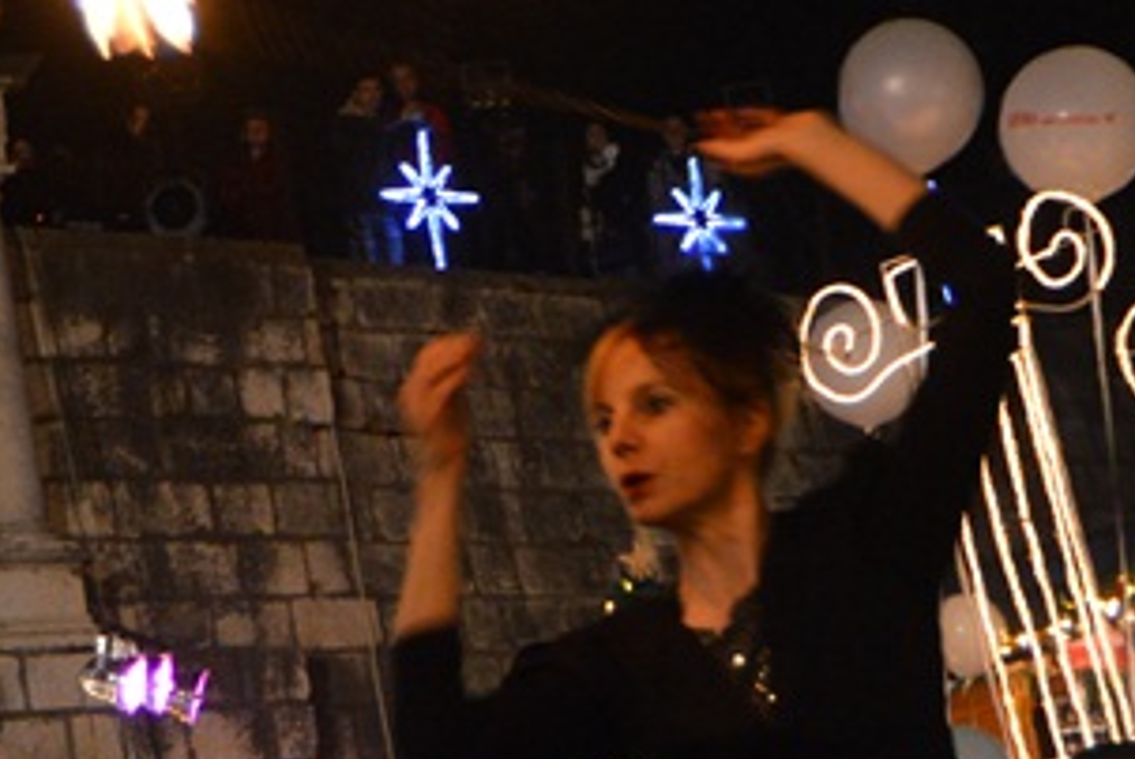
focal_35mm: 143
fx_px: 4513
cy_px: 618
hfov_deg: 14.3
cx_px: 537
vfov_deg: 9.6
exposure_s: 1/60
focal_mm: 48
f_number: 4.8
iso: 3200
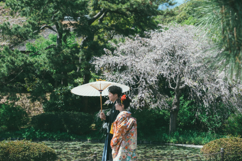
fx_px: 370
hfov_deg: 36.3
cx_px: 121
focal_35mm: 55
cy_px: 80
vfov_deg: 24.6
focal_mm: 36.5
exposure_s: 1/640
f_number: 4.5
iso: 160
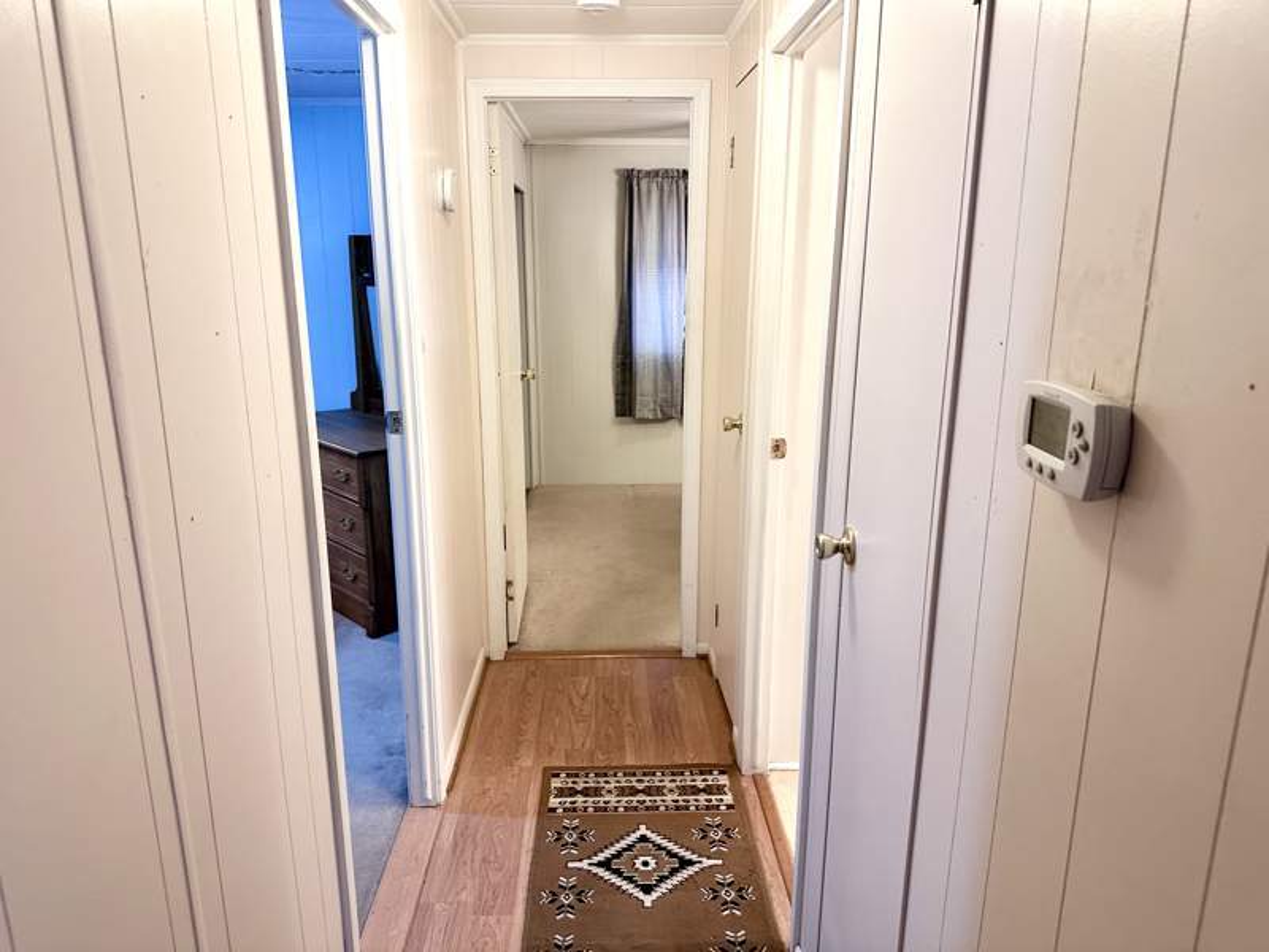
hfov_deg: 71.6
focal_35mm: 24
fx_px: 880
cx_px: 634
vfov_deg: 56.8
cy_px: 476
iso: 320
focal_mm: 6.86
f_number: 1.78
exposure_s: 1/60
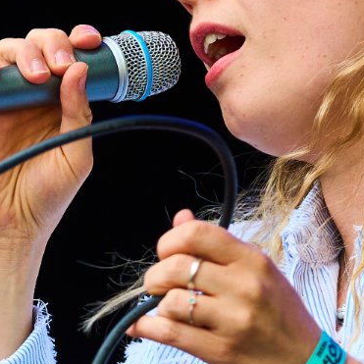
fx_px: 11290
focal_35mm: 949
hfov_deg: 1.8
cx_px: -276
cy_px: 436
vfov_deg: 1.8
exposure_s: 1/320
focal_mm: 162
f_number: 4
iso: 400
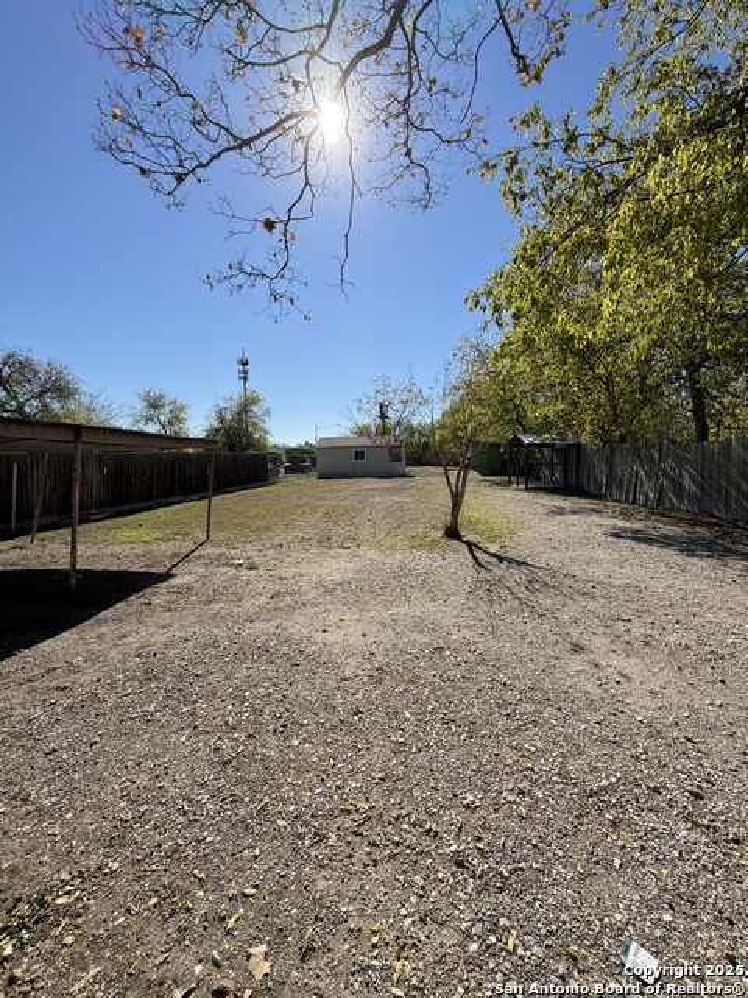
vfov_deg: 102.1
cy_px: 499
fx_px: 403
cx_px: 374
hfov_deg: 85.7
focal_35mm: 14
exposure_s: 1/779
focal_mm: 2.22
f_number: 2.2
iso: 32
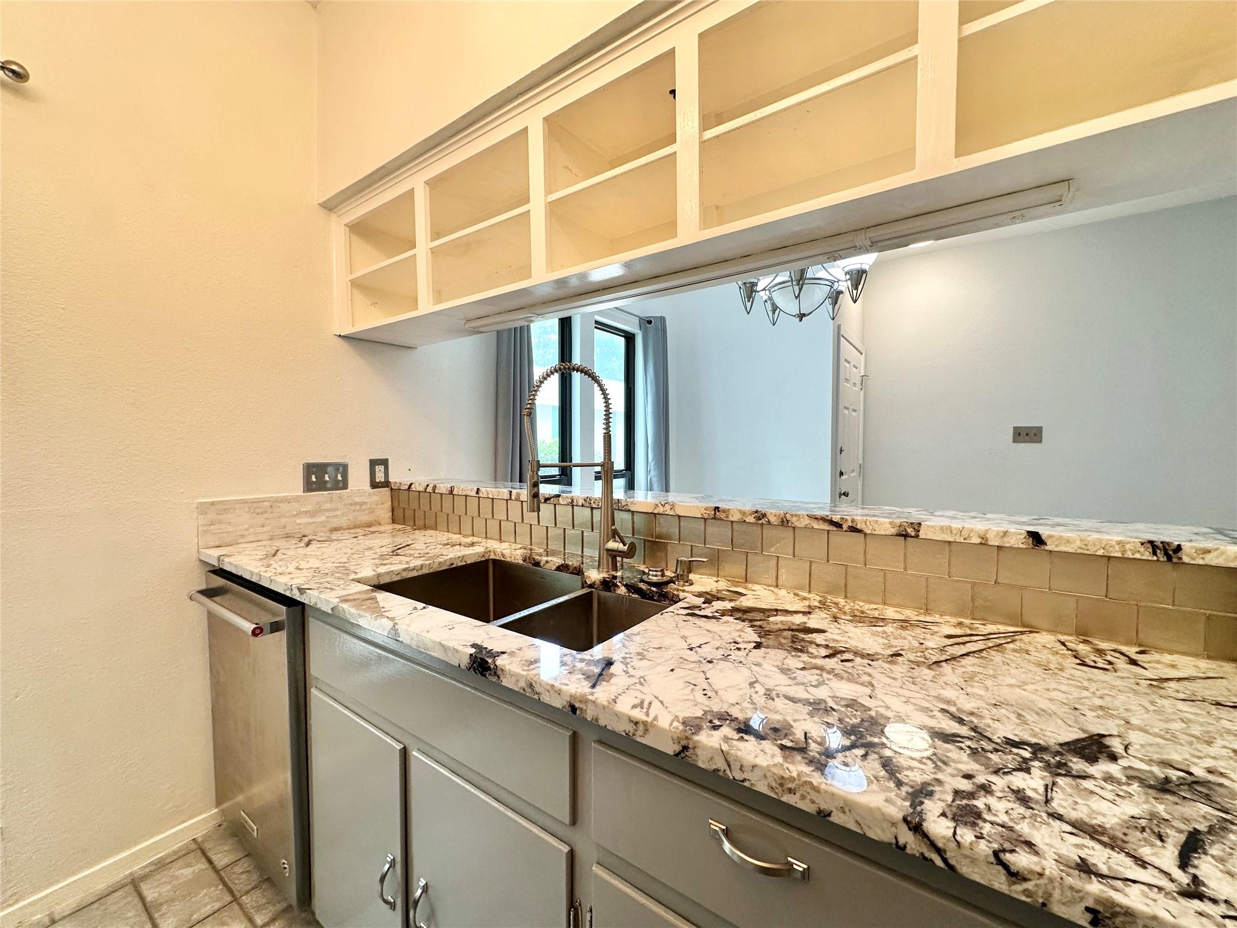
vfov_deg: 85.7
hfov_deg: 102.1
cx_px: 618
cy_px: 464
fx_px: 500
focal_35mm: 14
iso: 160
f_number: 2.2
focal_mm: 2.22
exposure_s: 1/120
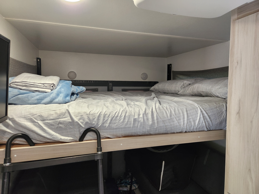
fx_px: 172
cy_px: 97
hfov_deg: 73.9
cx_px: 130
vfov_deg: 58.9
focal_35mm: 23
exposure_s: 1/120
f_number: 1.8
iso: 320
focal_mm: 5.4
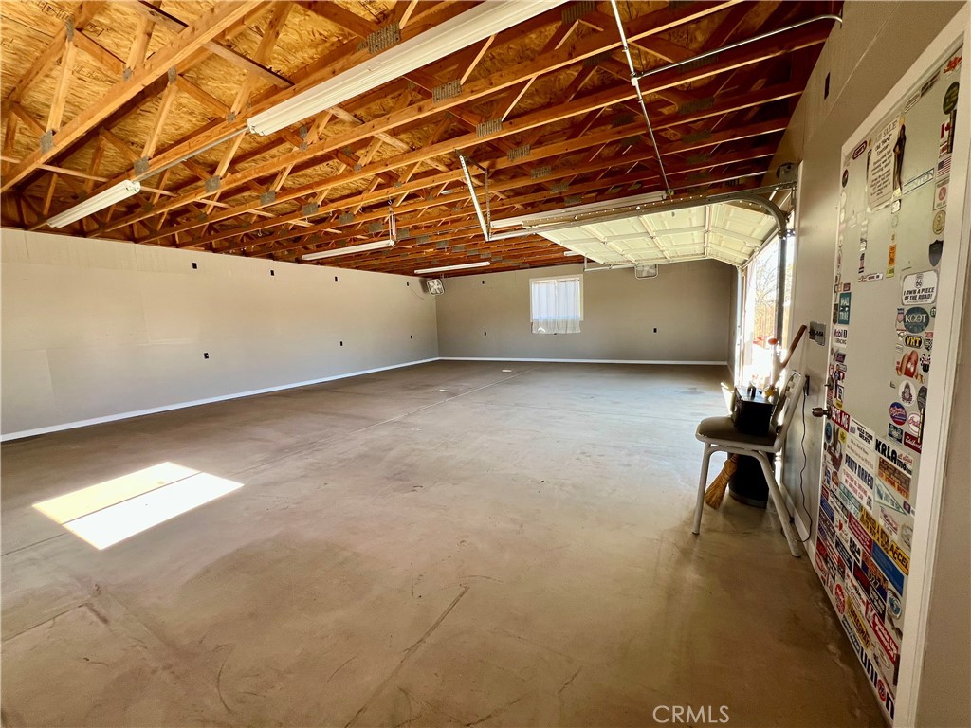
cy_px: 364
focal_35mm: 13
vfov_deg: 89.9
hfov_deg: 106.2
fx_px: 365
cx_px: 486
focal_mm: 1.57
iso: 50
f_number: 1.8
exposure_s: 1/99
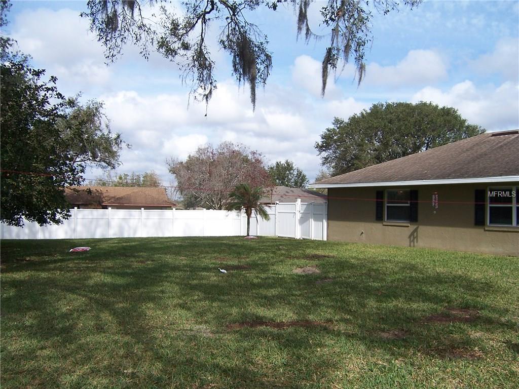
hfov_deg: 55.4
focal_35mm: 33
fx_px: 495
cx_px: 260
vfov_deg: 42.9
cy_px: 194
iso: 80
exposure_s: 1/1000
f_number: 3.4
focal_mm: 5.5
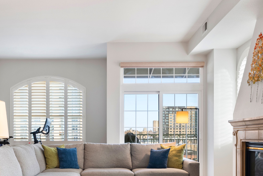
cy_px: 141
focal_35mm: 37
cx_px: 114
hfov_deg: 51.7
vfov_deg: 34.9
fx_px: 270
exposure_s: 1/10
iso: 1000
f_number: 8
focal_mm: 22
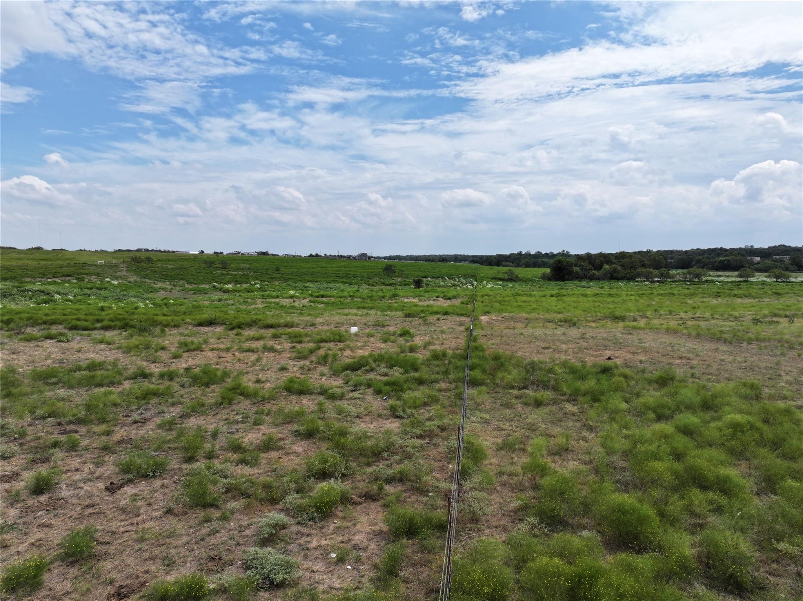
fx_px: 556
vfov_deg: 56.8
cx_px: 402
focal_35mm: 24
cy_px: 300
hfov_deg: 71.6
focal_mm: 12.29
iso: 140
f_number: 2.8
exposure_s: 1/3200
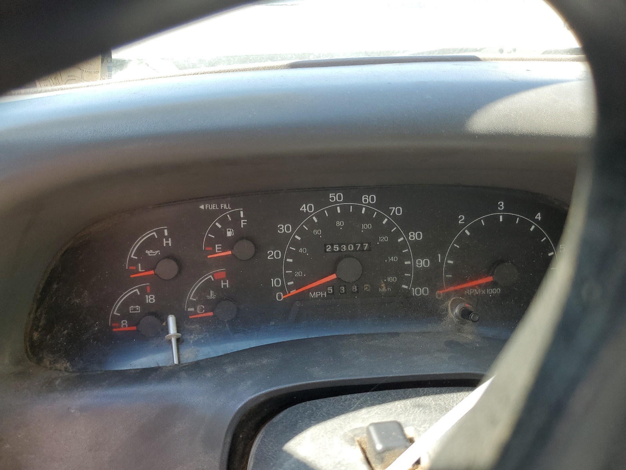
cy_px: 235
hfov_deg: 67.3
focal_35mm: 26
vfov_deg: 53.1
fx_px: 470
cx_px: 313
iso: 50
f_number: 1.5
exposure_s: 1/222
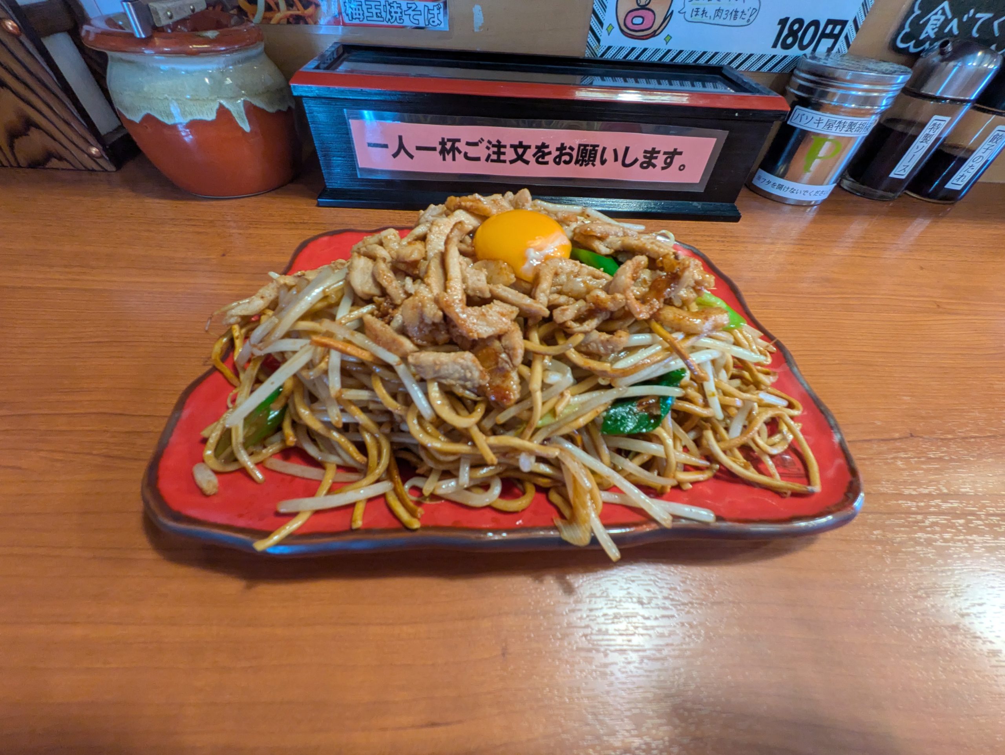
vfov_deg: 85.7
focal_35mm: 14
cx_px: 502
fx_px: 407
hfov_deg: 102.0
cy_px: 378
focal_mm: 1.83
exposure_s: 1/25
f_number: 2.2
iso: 199
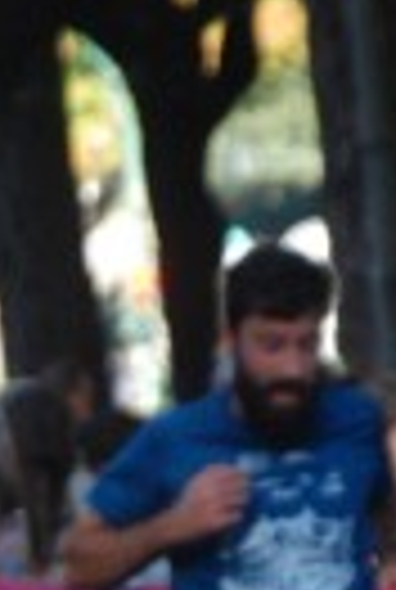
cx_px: -182
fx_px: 10673
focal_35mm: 650
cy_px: 959
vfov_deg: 3.2
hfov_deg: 2.1
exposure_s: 1/400
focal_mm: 95
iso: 1000
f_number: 5.6
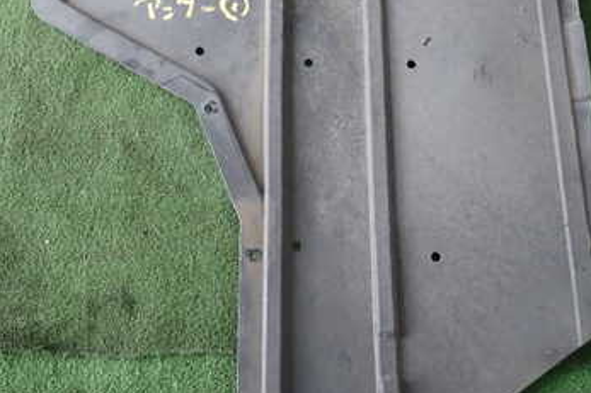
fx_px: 738
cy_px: 145
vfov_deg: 29.7
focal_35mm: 45
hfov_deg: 43.5
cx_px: 344
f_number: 2
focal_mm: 4.5
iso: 100
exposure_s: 1/80
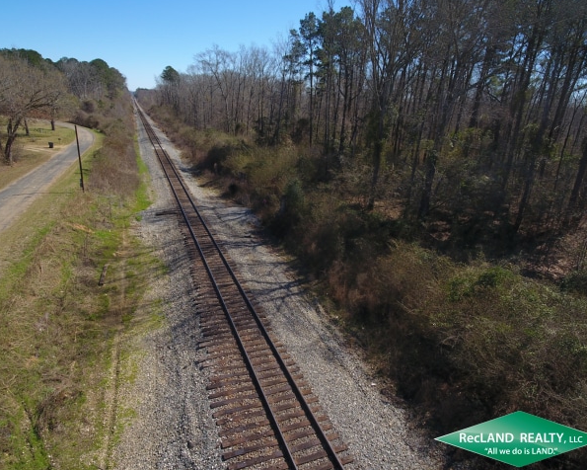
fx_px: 365
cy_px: 234
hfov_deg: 77.6
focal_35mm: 21
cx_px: 295
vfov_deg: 65.5
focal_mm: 3.61
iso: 100
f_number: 2.8
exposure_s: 1/639
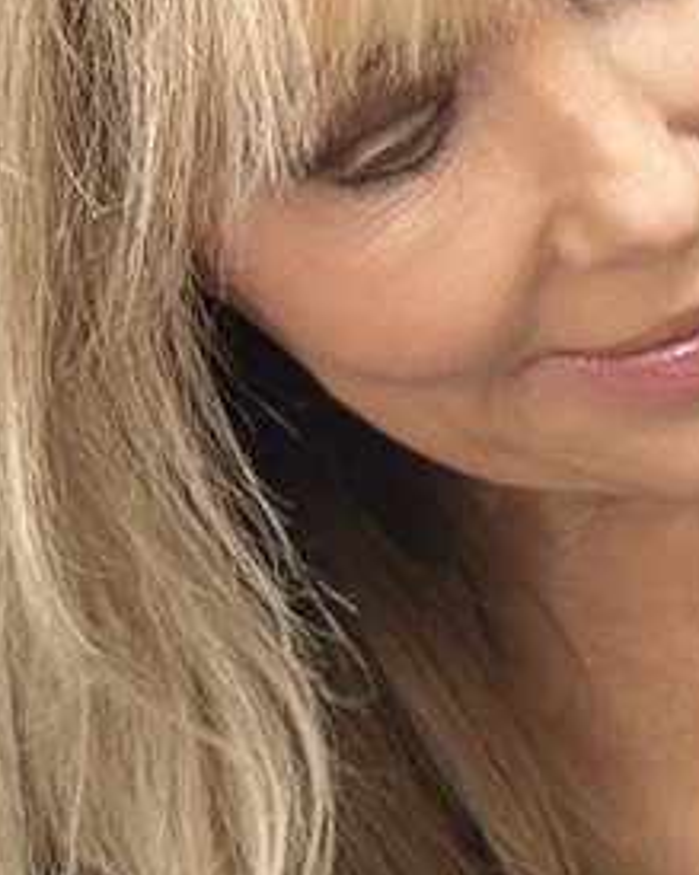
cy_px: 1603
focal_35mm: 350
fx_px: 9056
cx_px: 948
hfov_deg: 4.4
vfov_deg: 5.4
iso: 125
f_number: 1.78
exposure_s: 1/60
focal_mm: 6.86
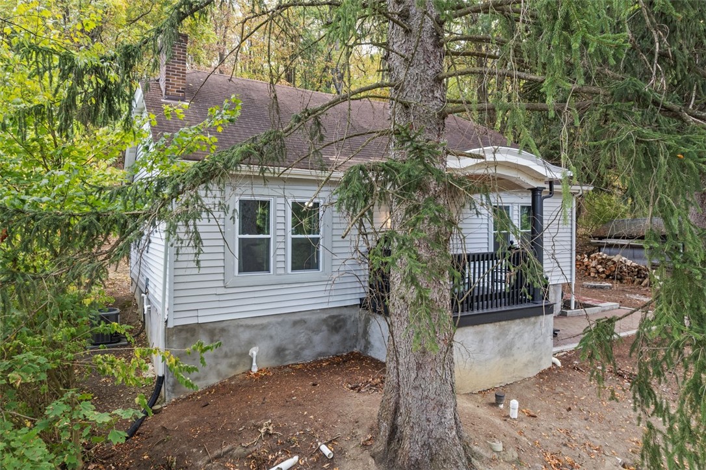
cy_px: 235
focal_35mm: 22
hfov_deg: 78.6
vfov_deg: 57.2
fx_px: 431
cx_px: 353
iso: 100
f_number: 2.8
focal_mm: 8.38
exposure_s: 1/120
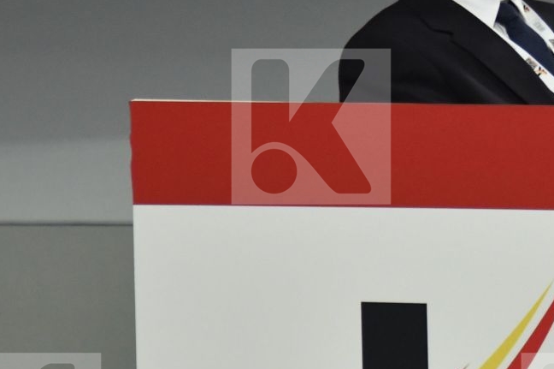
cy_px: 127
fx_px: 13455
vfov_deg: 1.6
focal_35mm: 875
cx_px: 601
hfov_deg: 2.4
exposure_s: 1/400
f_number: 4
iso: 1250
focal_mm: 210
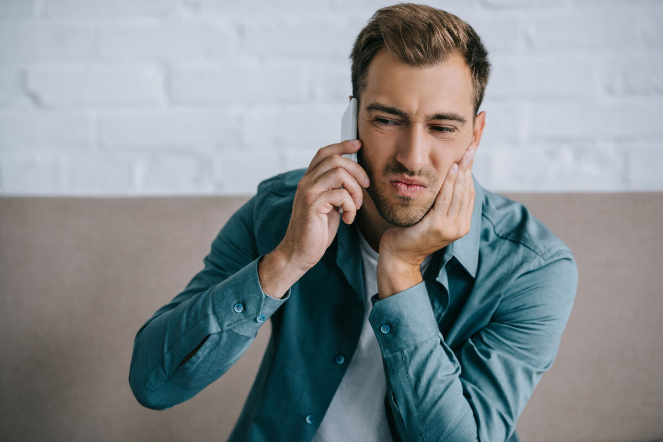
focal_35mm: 135
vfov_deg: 10.2
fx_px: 2487
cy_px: 221
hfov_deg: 15.2
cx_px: 332
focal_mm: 135
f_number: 3.2
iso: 500
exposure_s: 1/400
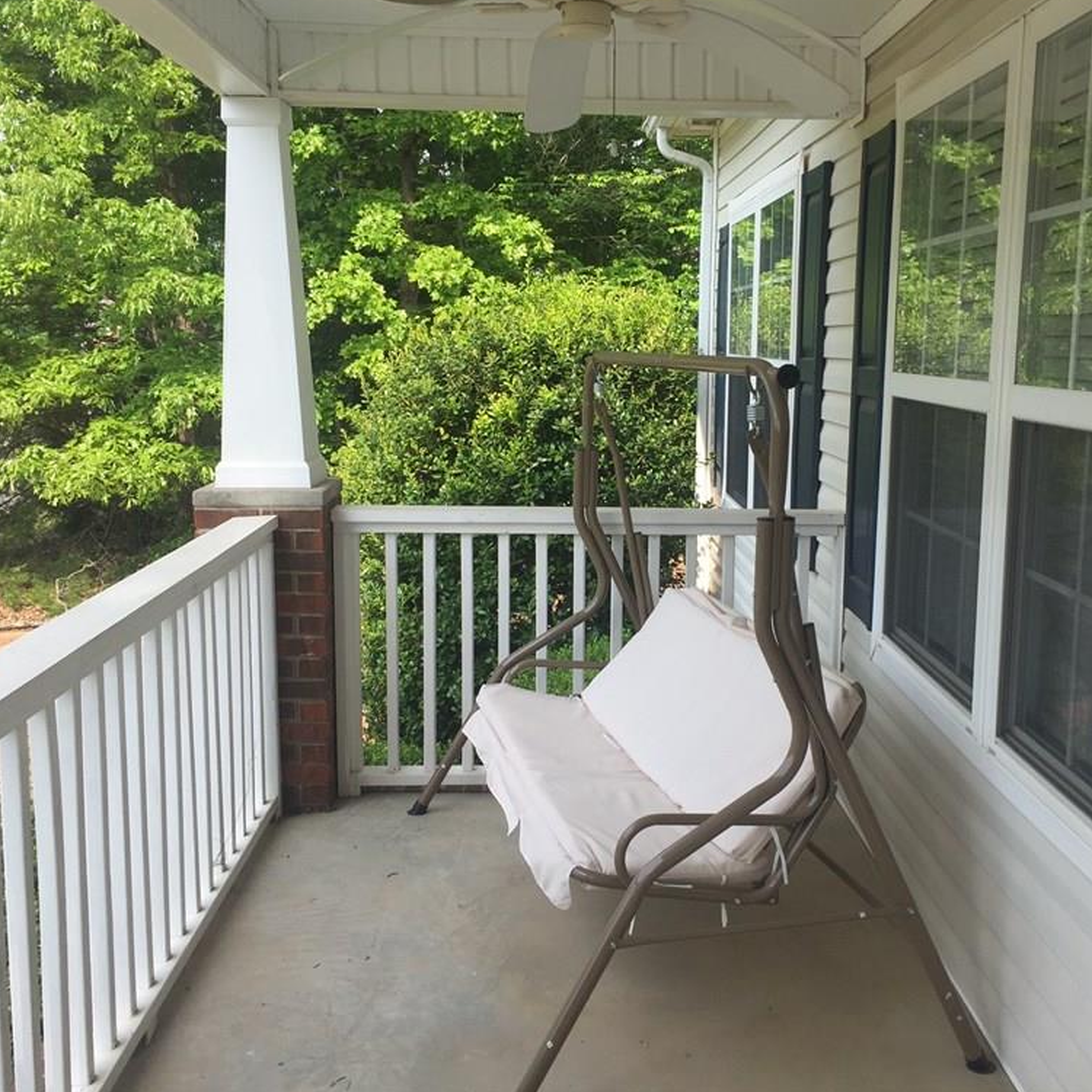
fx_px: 1249
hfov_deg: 47.1
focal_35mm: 35
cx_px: 616
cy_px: 537
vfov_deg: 47.2
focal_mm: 4.15
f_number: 2.2
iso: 32
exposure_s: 1/824
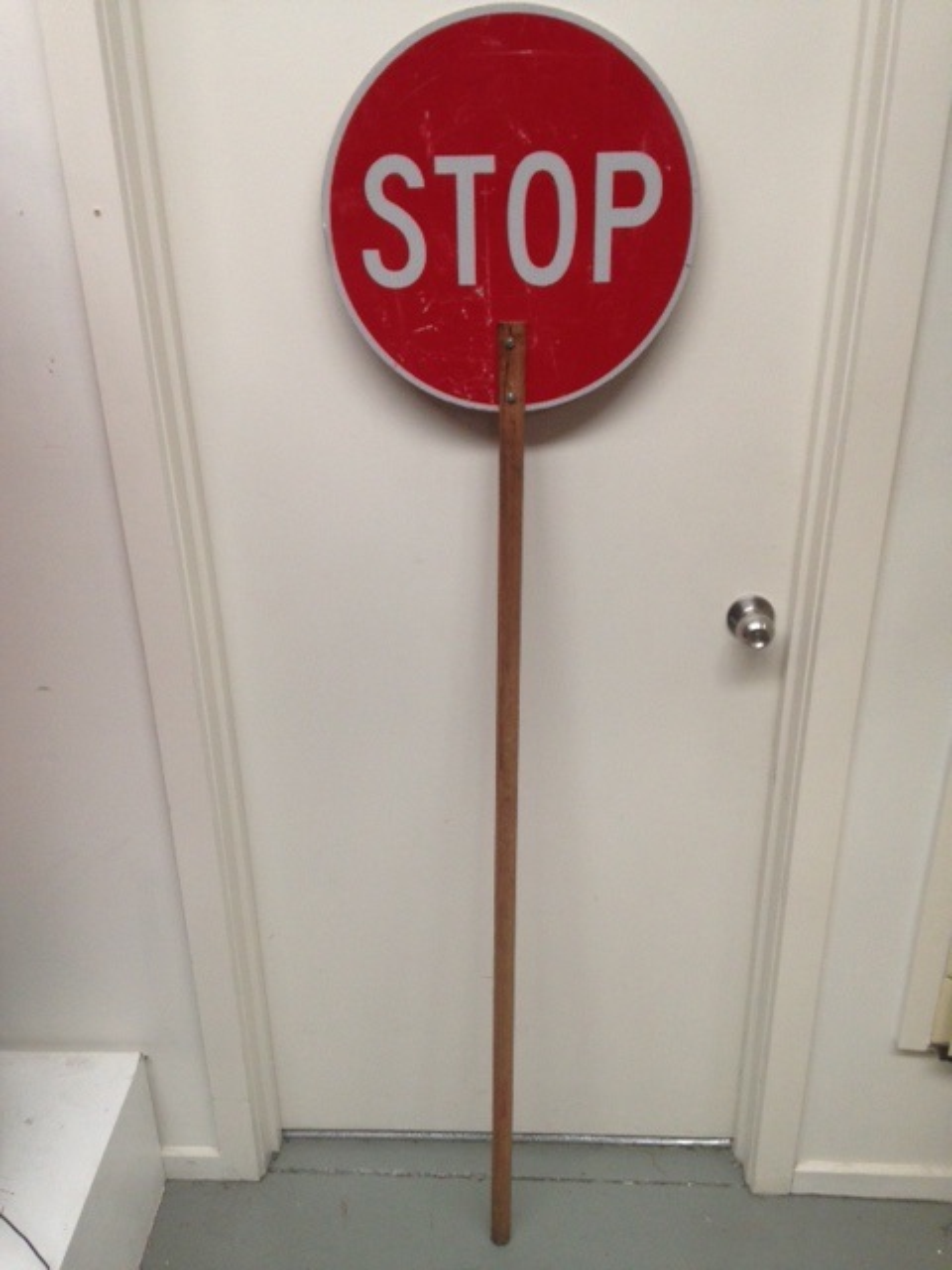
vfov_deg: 55.4
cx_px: 476
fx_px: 1210
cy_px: 635
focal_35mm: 33
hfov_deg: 42.9
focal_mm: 4.12
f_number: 2.4
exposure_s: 1/20
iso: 125
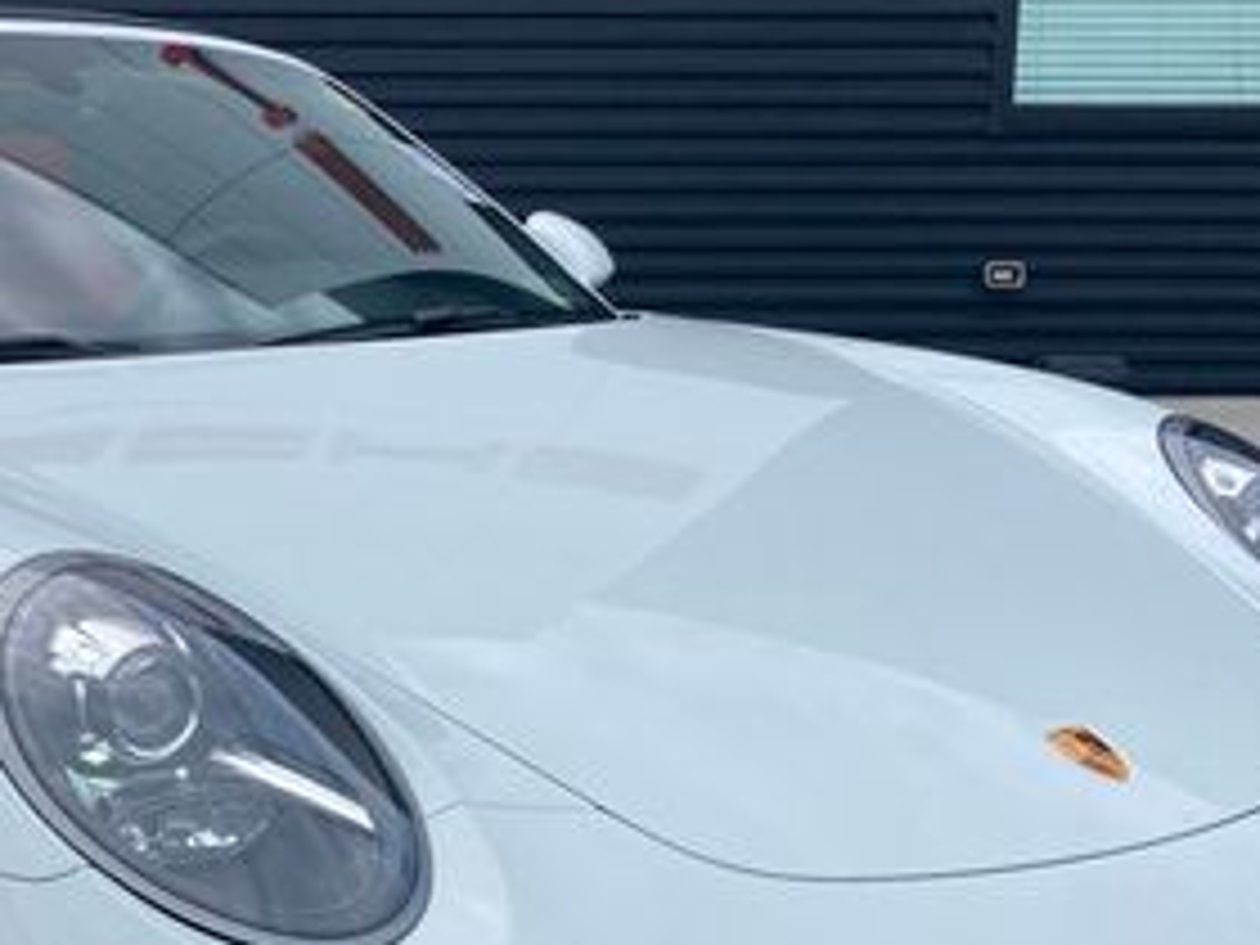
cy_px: 724
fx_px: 2330
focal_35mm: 64
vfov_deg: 22.7
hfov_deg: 29.9
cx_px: 356
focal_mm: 3.99
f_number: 1.8
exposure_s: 1/1600
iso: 20
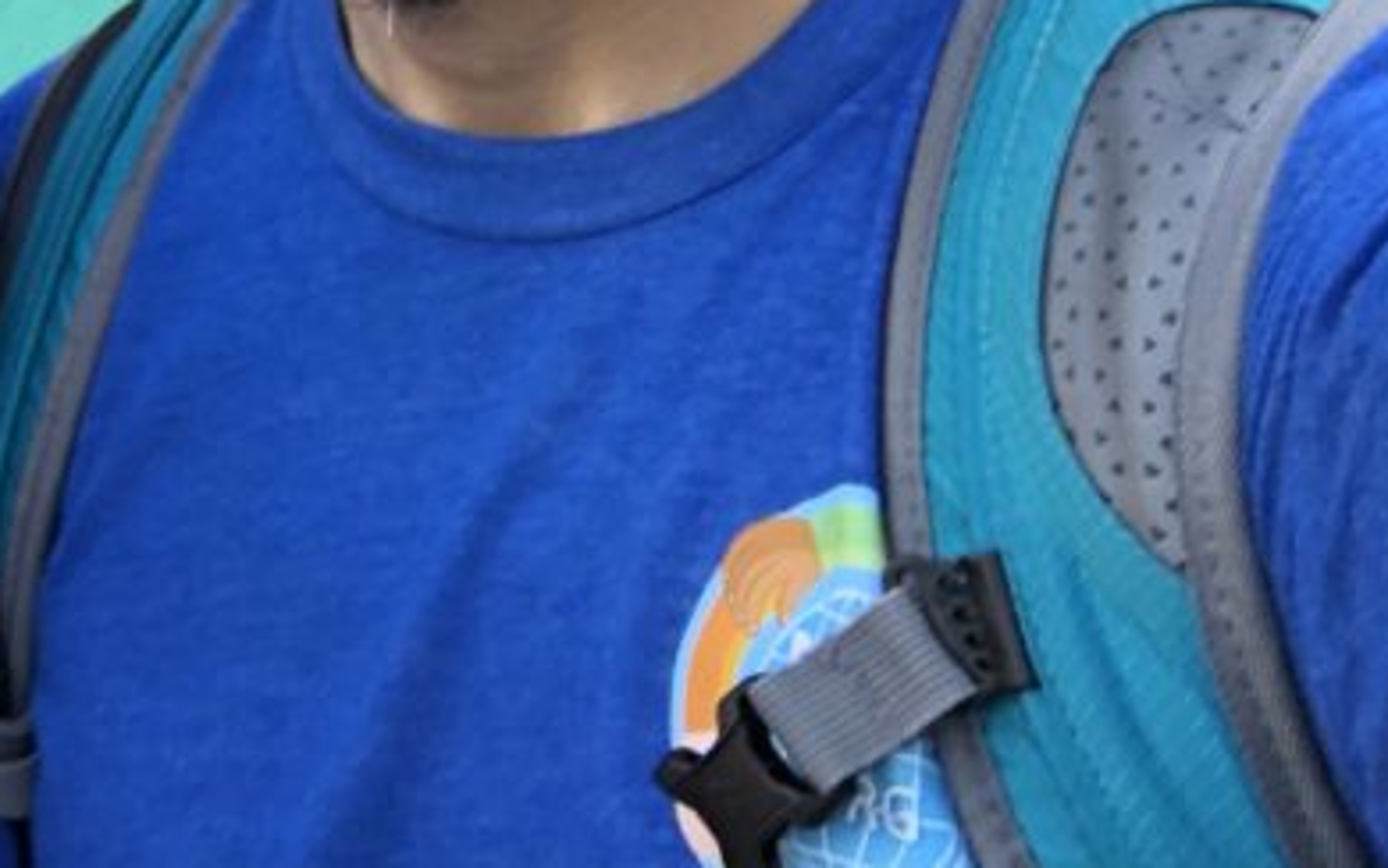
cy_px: -468
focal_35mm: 89
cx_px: -381
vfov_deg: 13.7
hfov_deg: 21.3
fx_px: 3368
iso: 50
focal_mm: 2.87
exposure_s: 1/120
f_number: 2.2
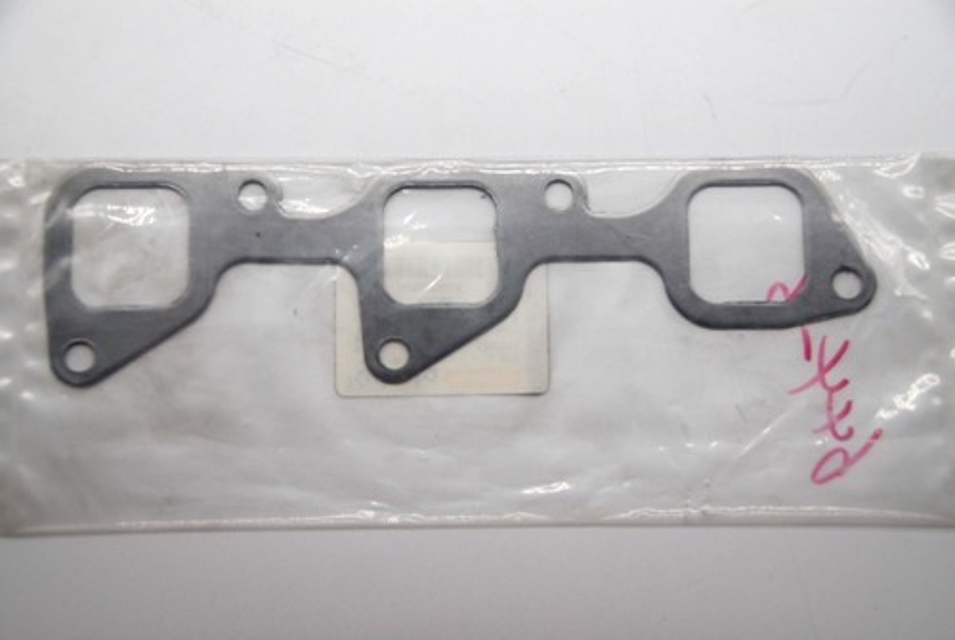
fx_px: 1594
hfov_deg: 33.4
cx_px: 478
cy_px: 320
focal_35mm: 60
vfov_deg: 22.7
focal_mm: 40
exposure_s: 1/1600
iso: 800
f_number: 4.5
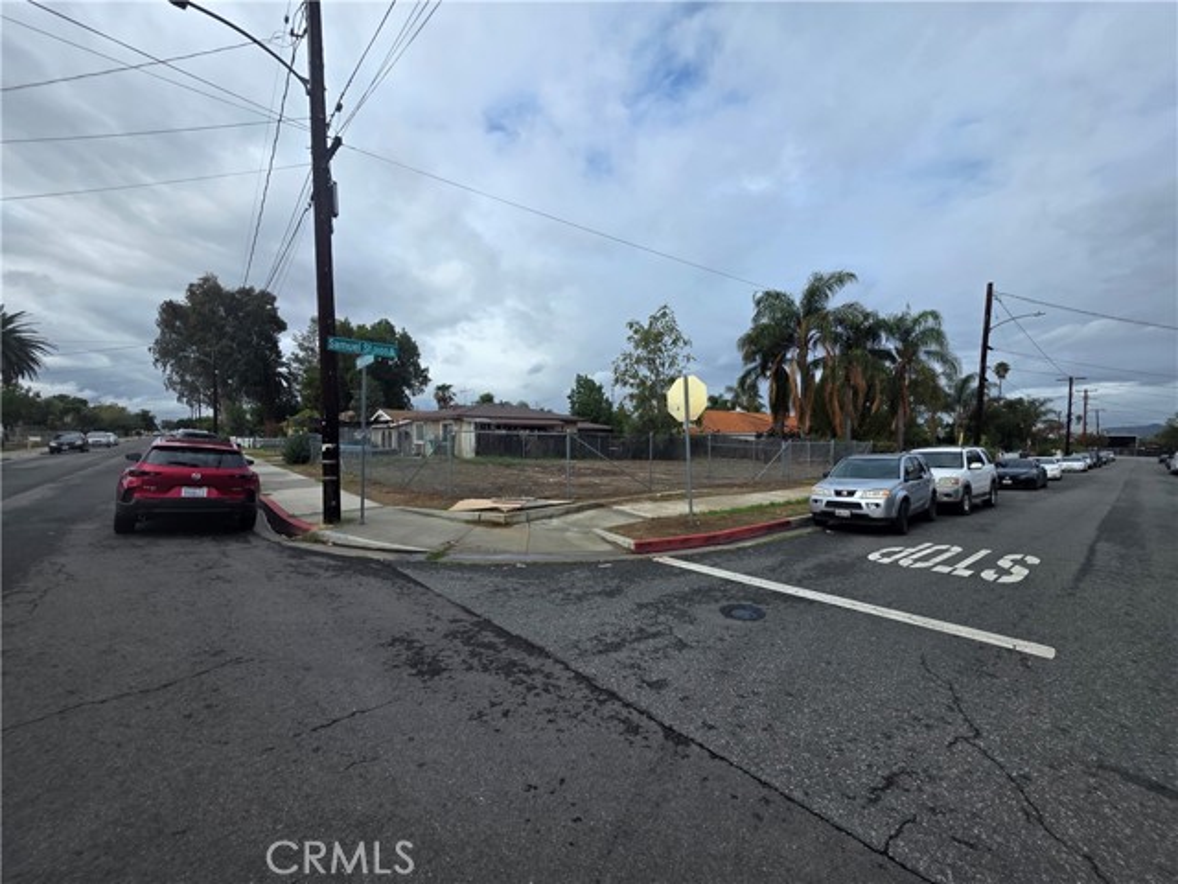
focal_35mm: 13
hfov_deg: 106.2
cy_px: 442
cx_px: 589
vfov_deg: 89.9
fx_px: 442
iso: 40
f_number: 1.9
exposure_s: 1/2228
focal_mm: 2.2
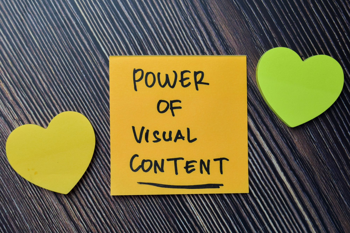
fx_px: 496
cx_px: 175
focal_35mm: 51
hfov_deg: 38.9
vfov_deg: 26.5
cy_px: 116
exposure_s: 1/50
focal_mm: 34
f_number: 7.1
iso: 400
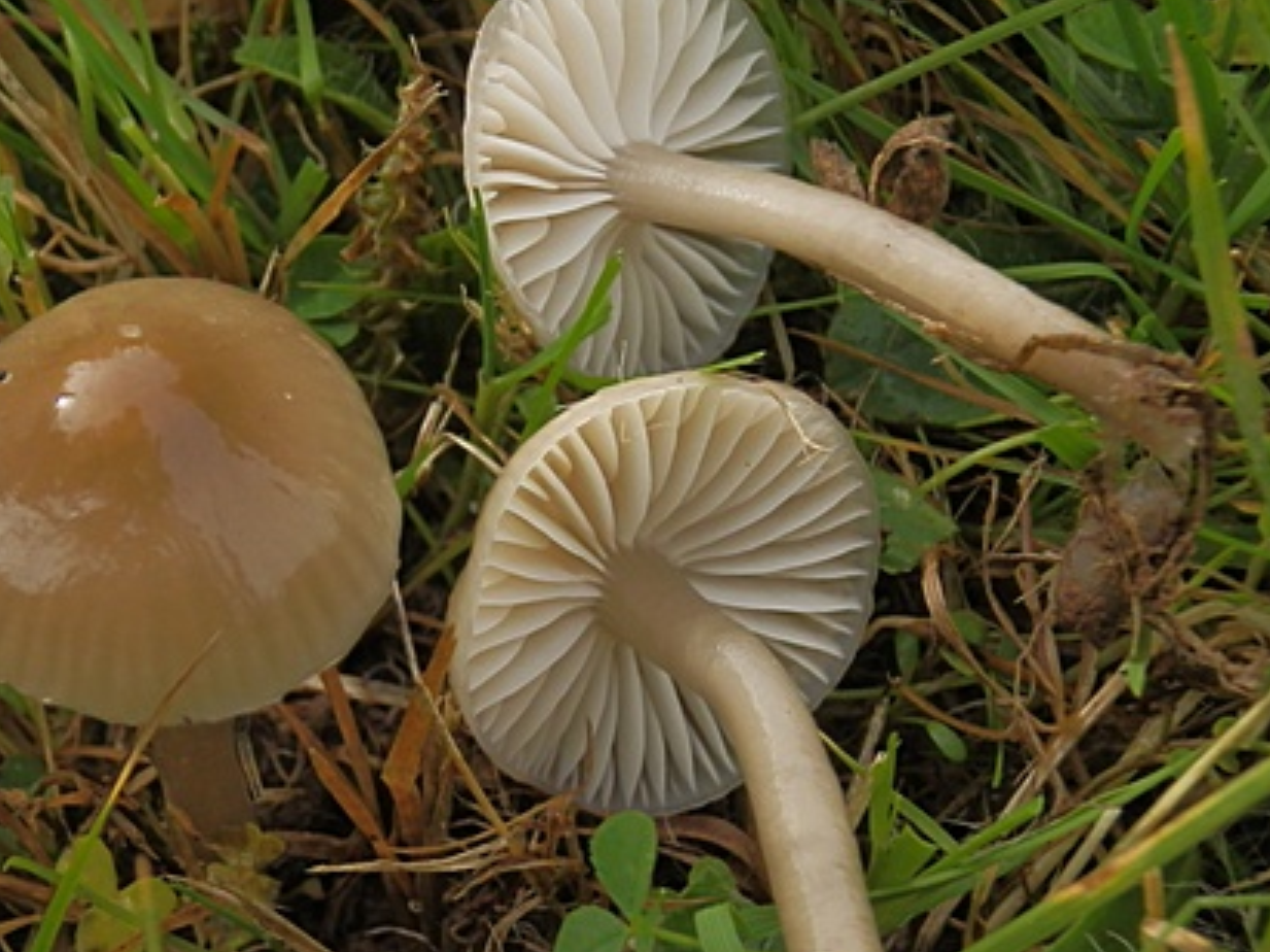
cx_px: 290
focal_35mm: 72
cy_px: 643
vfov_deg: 20.4
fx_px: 2641
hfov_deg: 26.6
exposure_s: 1/320
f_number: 3.9
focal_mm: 6.7
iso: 125
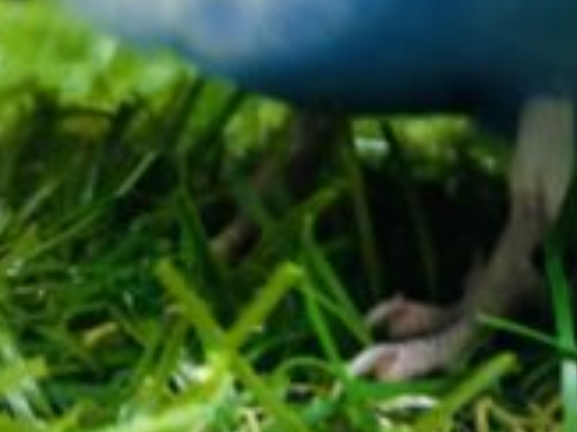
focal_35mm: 102
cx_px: 602
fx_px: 1699
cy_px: -191
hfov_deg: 18.7
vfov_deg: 13.7
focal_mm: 5.7
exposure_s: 1/50
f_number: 1.5
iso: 64
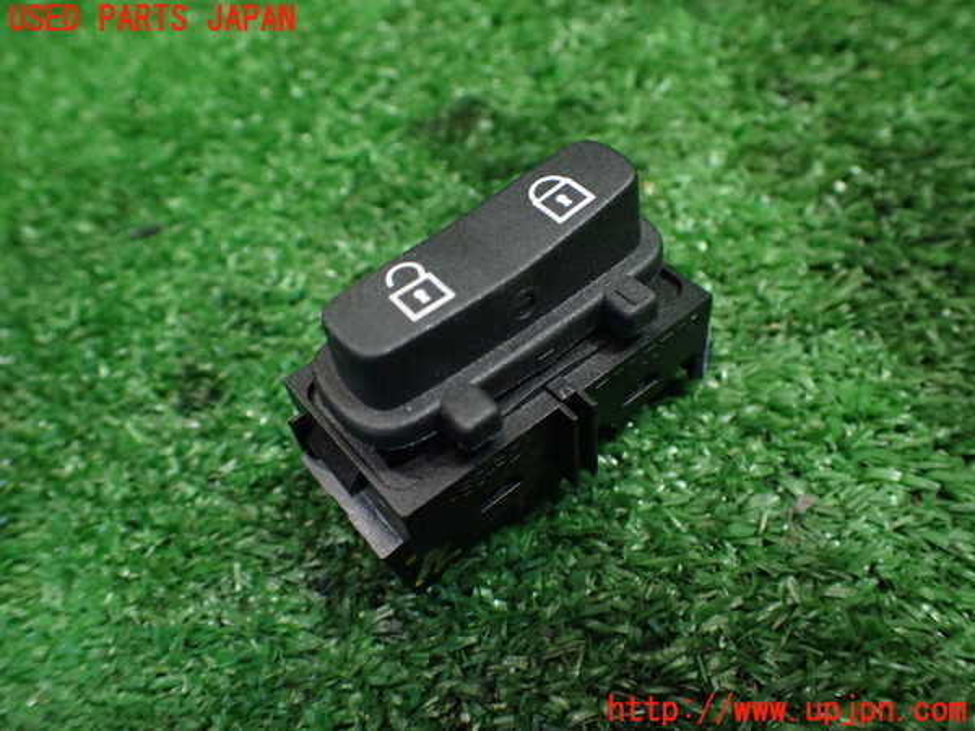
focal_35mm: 30
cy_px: 366
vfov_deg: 46.8
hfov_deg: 60.0
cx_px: 488
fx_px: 845
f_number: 2.3
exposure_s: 1/100
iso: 800
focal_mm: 5.4
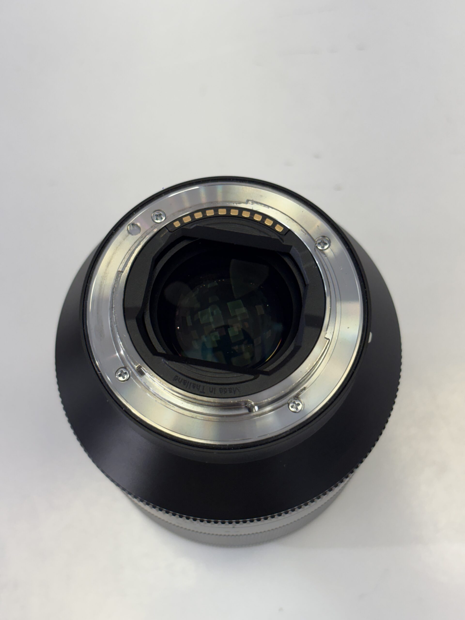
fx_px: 931
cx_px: 232
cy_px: 310
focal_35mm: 52
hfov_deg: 28.0
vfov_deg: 36.8
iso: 50
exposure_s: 1/164
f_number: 1.6
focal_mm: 5.96
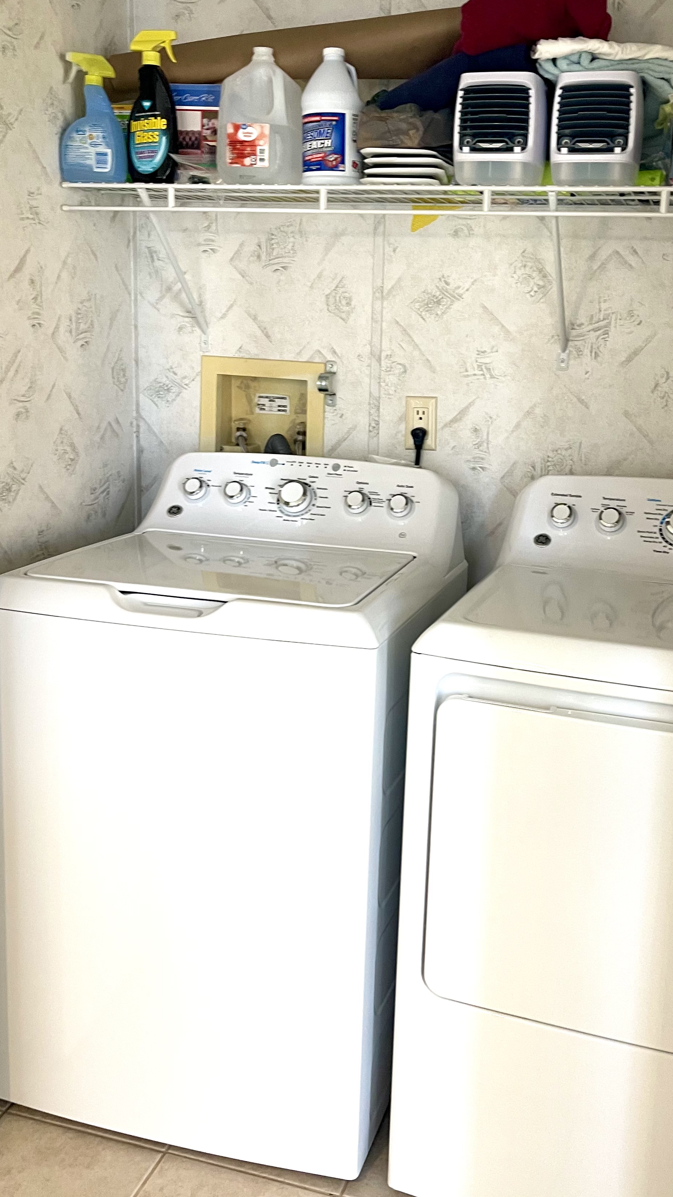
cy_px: 536
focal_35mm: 33
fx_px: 1047
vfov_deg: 59.4
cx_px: 395
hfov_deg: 35.5
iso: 100
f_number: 1.6
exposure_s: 1/60
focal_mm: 5.1
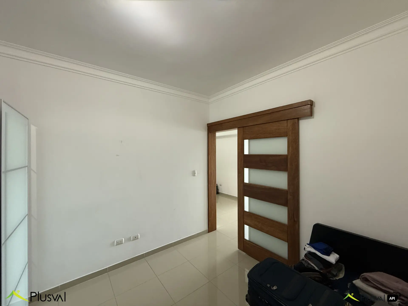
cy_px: 153
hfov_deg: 102.1
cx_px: 204
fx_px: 165
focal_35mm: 14
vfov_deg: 85.7
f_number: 2.2
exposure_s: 1/60
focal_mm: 2.22
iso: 320
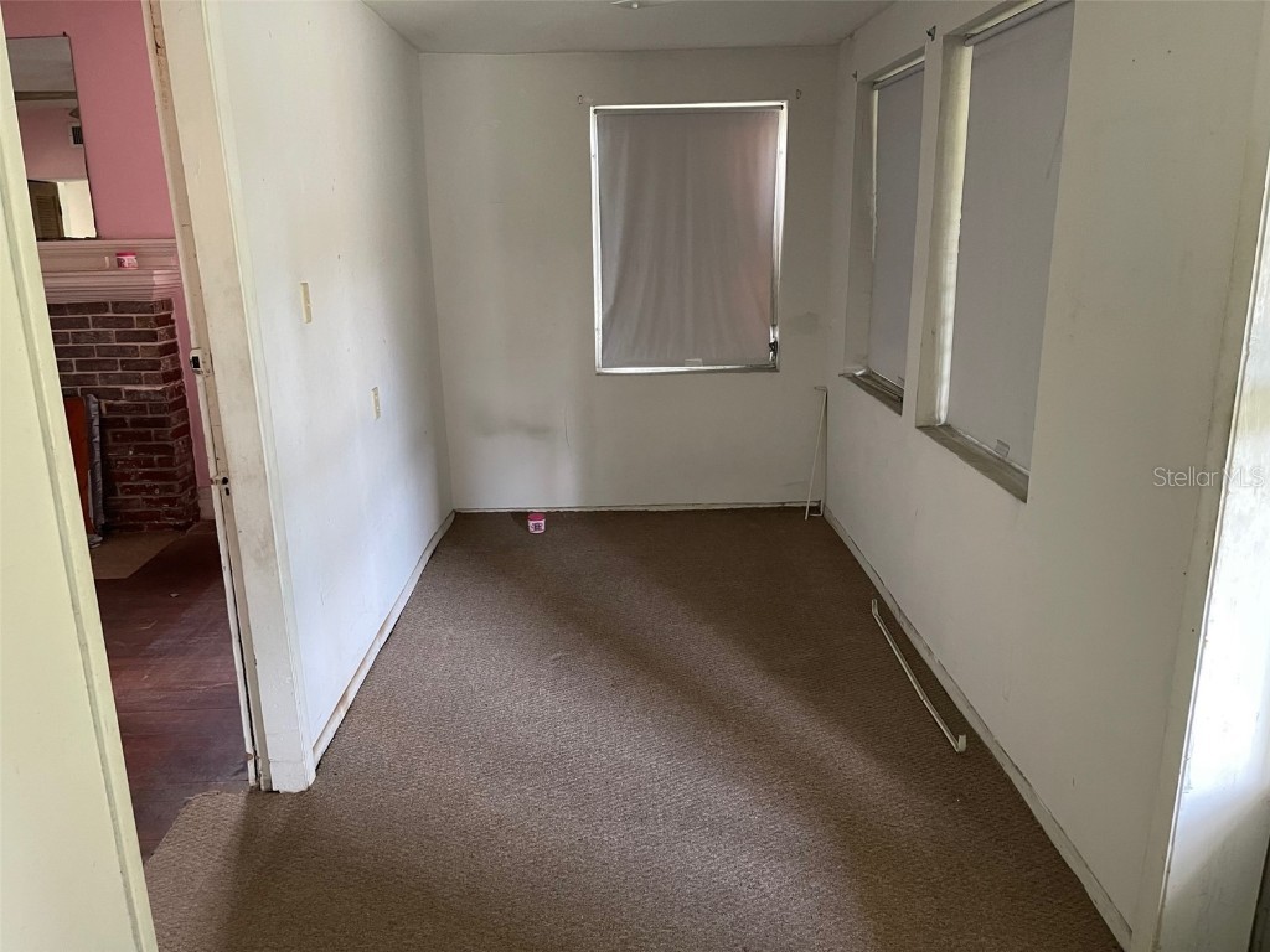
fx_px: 954
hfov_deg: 67.3
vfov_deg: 53.1
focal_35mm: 26
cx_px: 635
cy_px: 476
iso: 400
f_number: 1.6
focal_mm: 5.1
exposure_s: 1/60
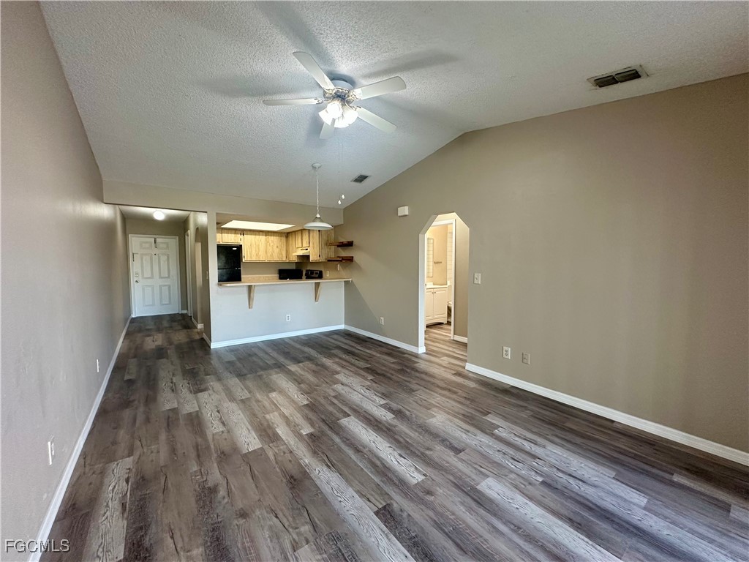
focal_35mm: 14
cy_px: 281
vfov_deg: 85.7
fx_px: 303
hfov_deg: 102.1
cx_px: 374
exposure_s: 1/60
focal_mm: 2.22
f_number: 2.2
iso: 200
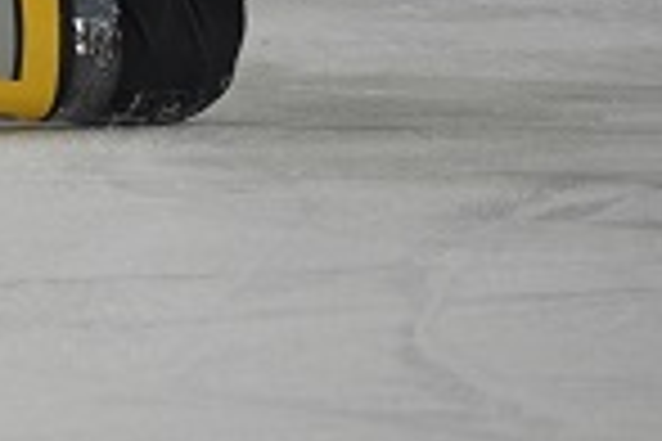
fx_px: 16163
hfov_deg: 2.3
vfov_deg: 1.6
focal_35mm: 879
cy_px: -466
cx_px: -766
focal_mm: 175
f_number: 4
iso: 400
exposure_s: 1/200
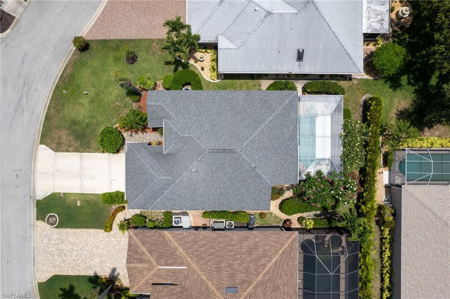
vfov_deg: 57.1
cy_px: 150
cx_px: 225
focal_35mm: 22
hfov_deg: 78.6
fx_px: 275
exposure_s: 1/2500
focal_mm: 8.38
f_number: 2.8
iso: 100
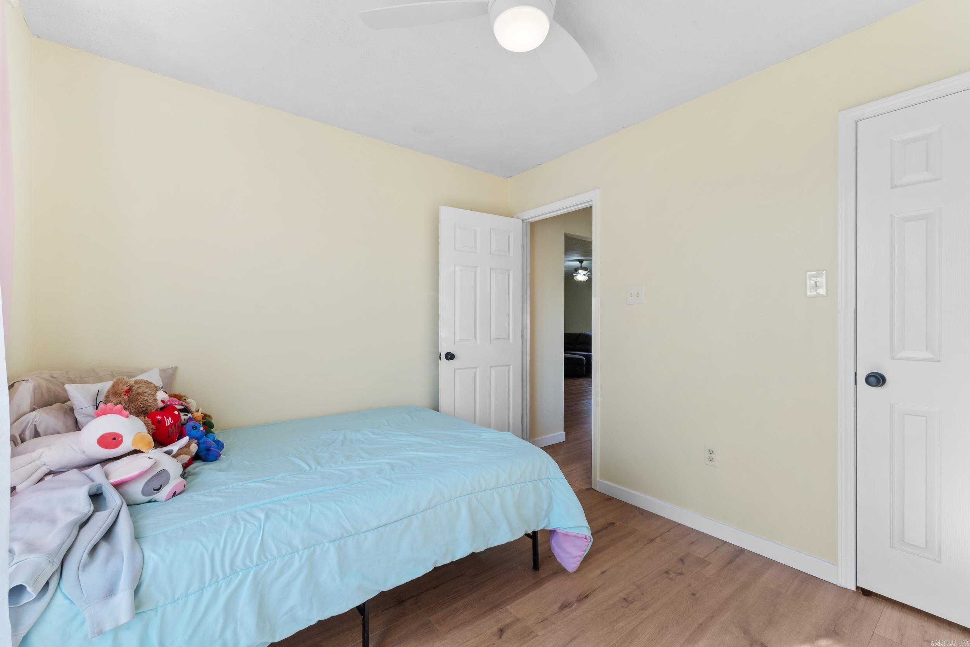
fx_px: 404
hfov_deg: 100.4
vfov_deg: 77.3
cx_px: 485
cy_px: 324
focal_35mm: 15
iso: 200
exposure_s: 1/15
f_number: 9
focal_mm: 10
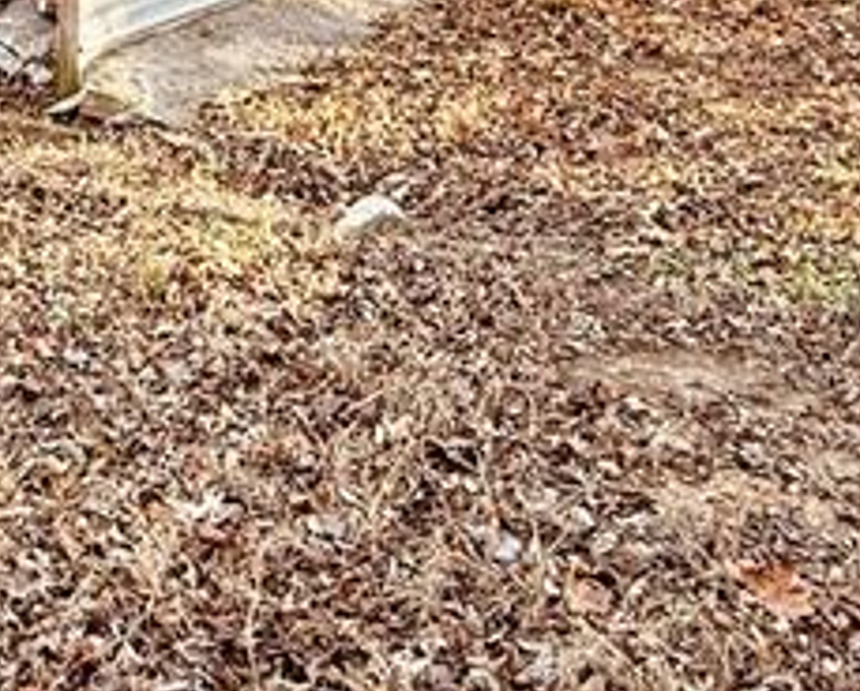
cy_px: -218
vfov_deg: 22.3
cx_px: 94
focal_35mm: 61
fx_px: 1555
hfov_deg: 29.7
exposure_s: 1/99
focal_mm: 2.22
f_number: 2.2
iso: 100
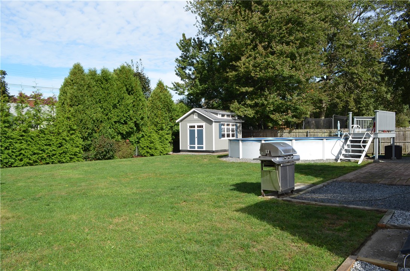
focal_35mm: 27
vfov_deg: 47.7
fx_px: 307
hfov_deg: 67.5
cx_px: 205
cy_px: 136
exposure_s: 1/250
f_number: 8
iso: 160
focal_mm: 18
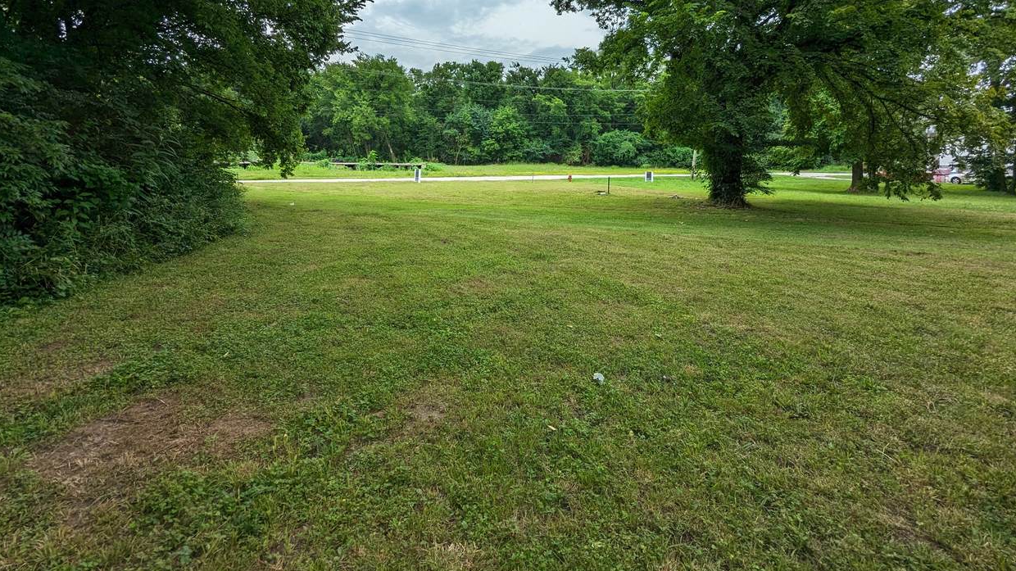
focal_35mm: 18
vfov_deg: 59.3
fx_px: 485
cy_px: 183
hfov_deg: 92.7
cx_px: 519
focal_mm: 2.35
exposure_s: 1/1499
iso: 45
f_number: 2.2
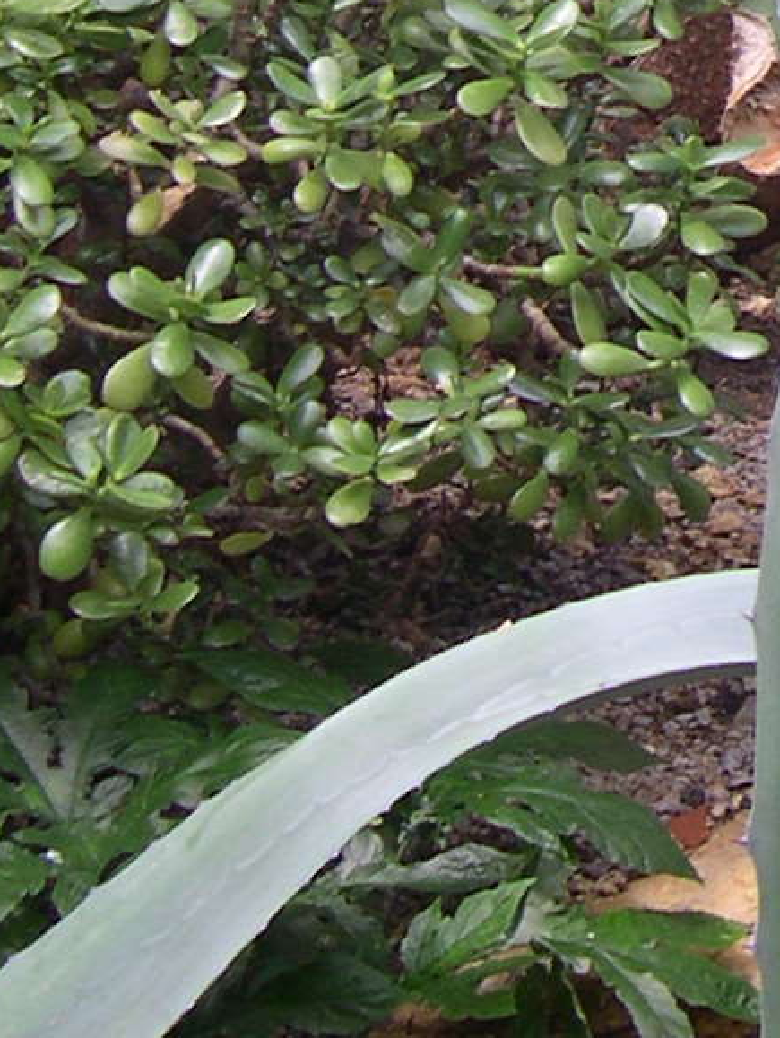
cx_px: 1424
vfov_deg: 12.7
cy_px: -382
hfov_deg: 9.5
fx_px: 4472
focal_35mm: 149
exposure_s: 1/61
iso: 100
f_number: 2.8
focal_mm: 8
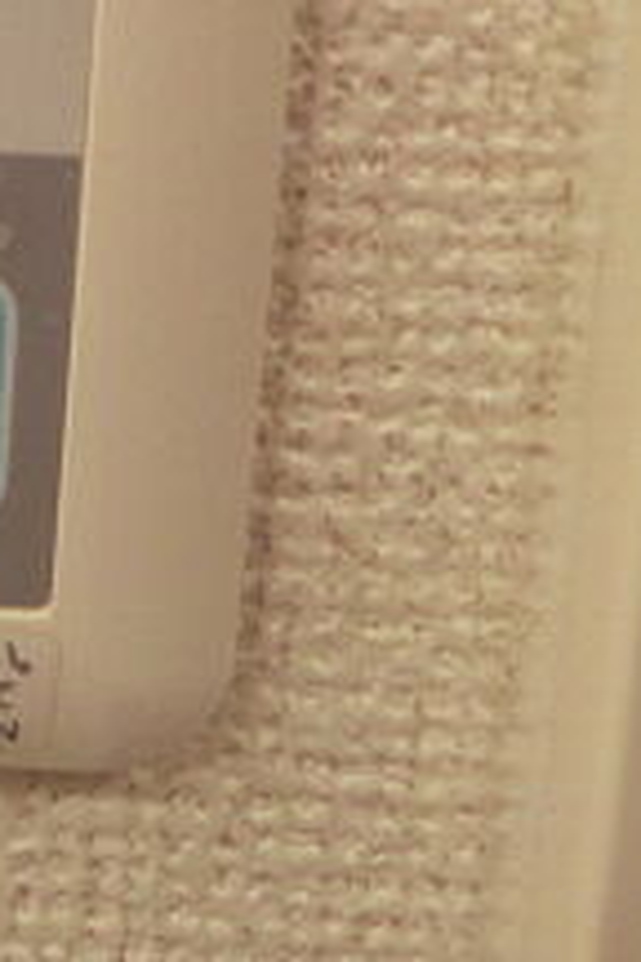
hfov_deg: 15.7
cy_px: -71
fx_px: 1976
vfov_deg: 25.5
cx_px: -512
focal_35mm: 74
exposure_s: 1/60
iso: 250
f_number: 3.2
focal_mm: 4.3
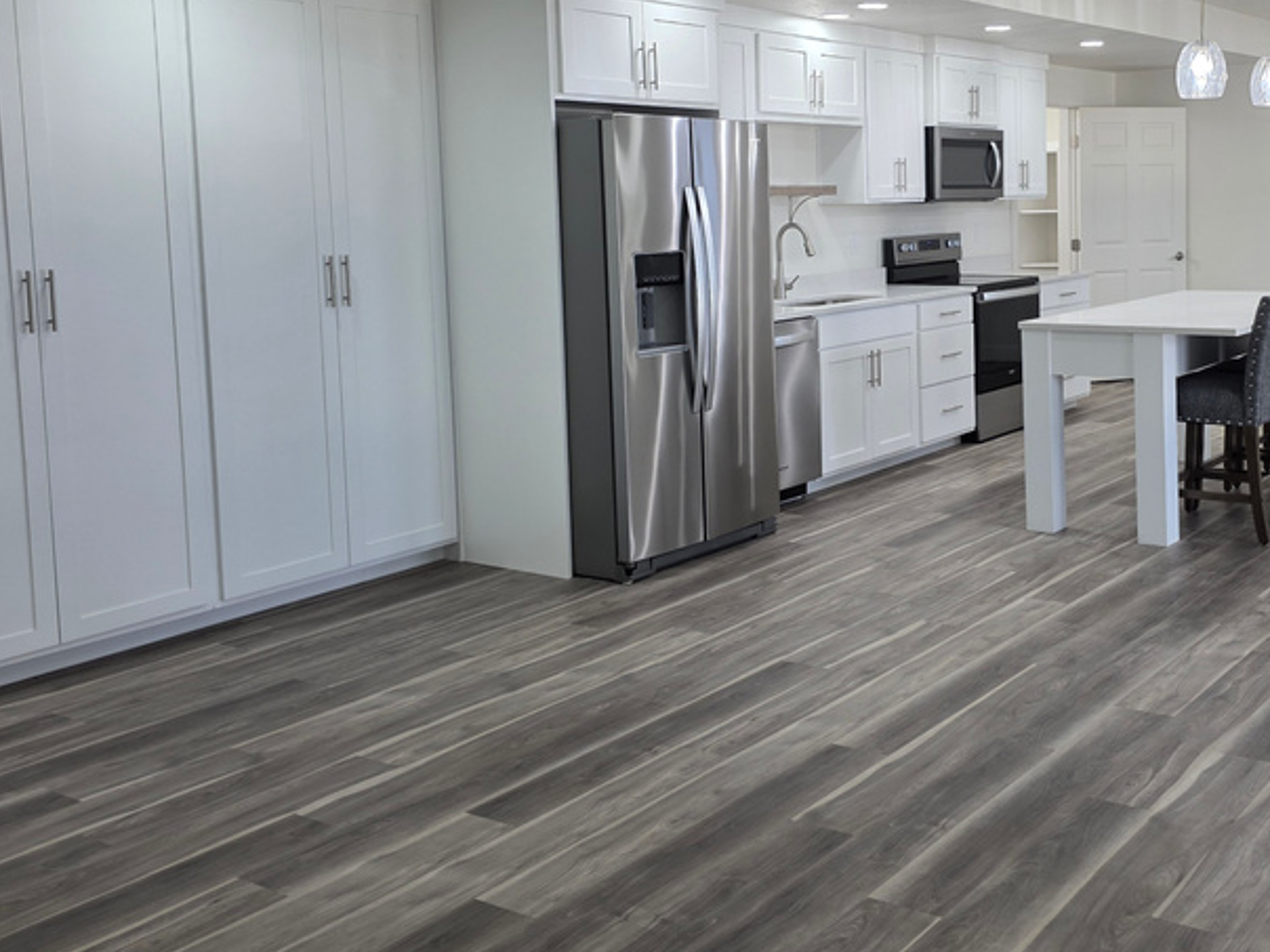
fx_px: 1431
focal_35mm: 39
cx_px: 957
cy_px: 292
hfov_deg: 46.1
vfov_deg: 36.3
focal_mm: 6.3
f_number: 1.7
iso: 100
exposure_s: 1/120
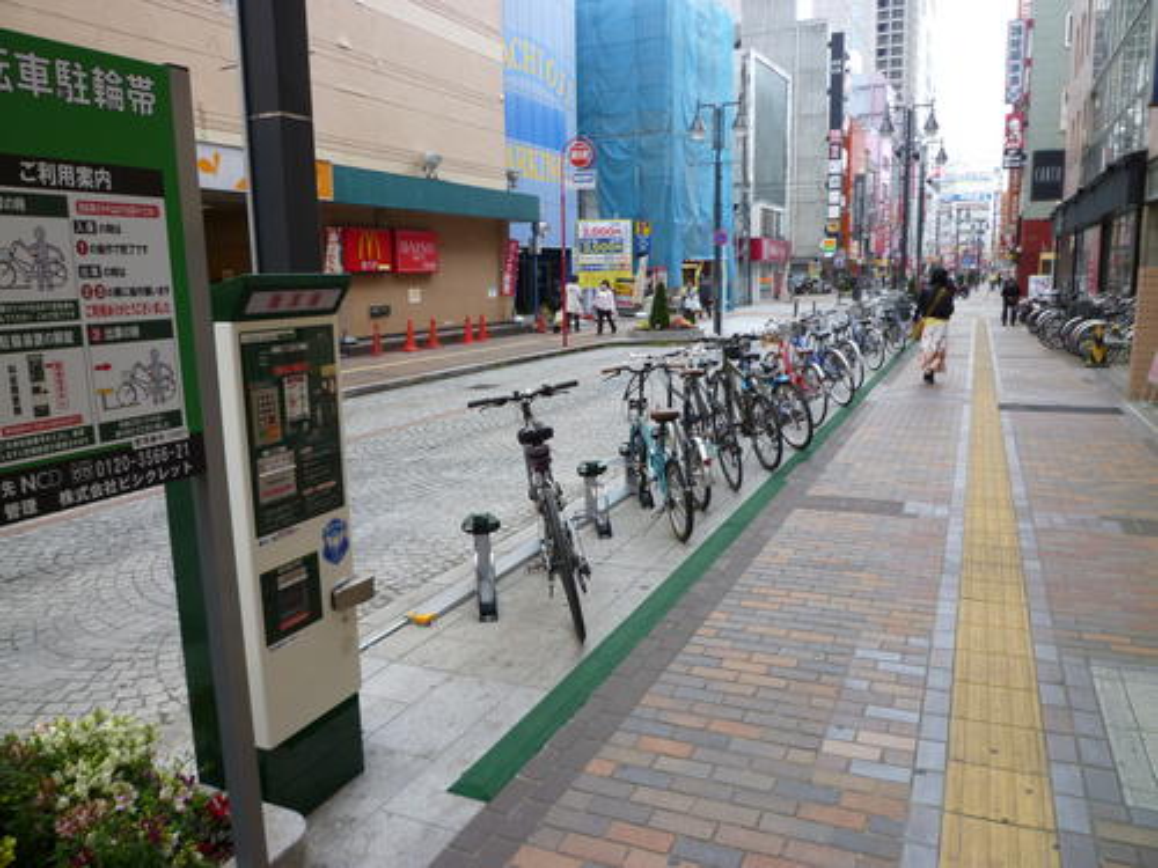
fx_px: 836
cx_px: 579
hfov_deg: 69.4
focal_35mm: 25
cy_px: 434
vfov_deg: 54.9
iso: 80
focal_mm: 4.5
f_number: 4
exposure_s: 1/125
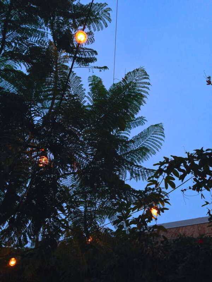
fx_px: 269
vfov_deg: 55.4
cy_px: 141
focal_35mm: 33
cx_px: 106
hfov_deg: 42.9
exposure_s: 1/60
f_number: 2.4
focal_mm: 4.13
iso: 64
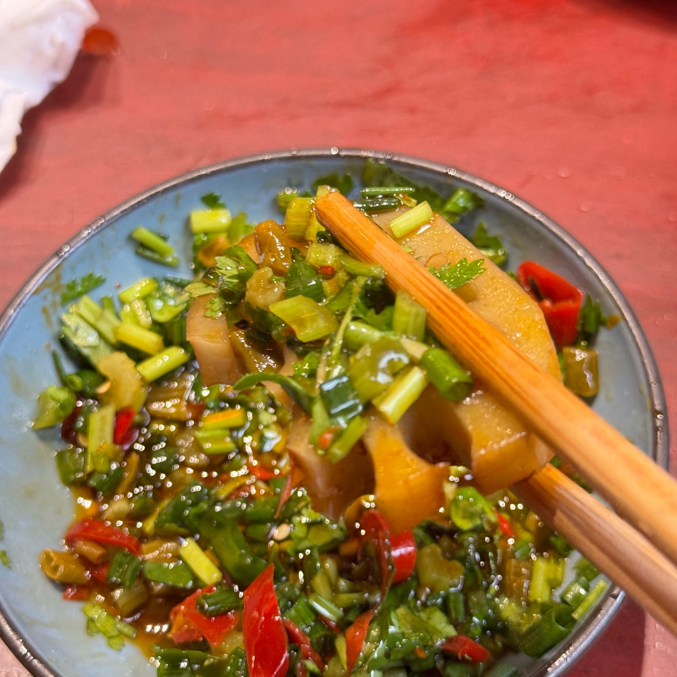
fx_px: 1261
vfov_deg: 30.0
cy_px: 383
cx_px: 341
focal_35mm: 57
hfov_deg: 30.0
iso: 200
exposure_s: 1/50
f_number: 1.78
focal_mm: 6.86
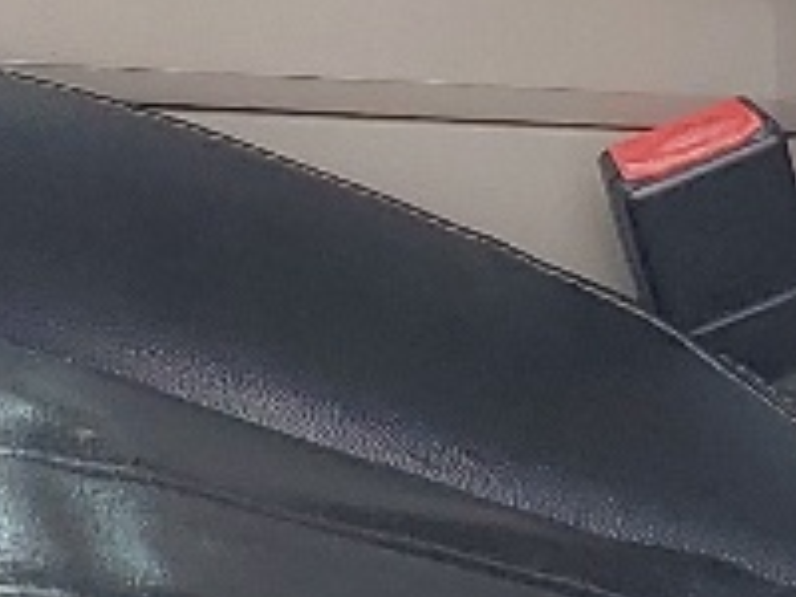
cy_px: -203
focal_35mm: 208
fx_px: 4783
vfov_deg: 7.1
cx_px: 155
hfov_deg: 9.5
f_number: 1.5
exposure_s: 1/714
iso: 50
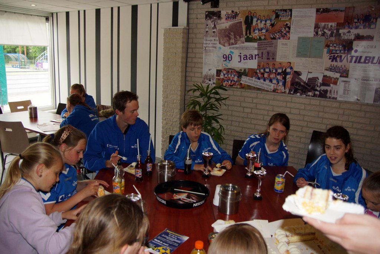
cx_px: 190
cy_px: 127
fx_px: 317
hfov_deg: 61.9
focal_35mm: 30
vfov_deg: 43.6
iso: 400
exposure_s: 1/125
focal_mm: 20
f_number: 3.5
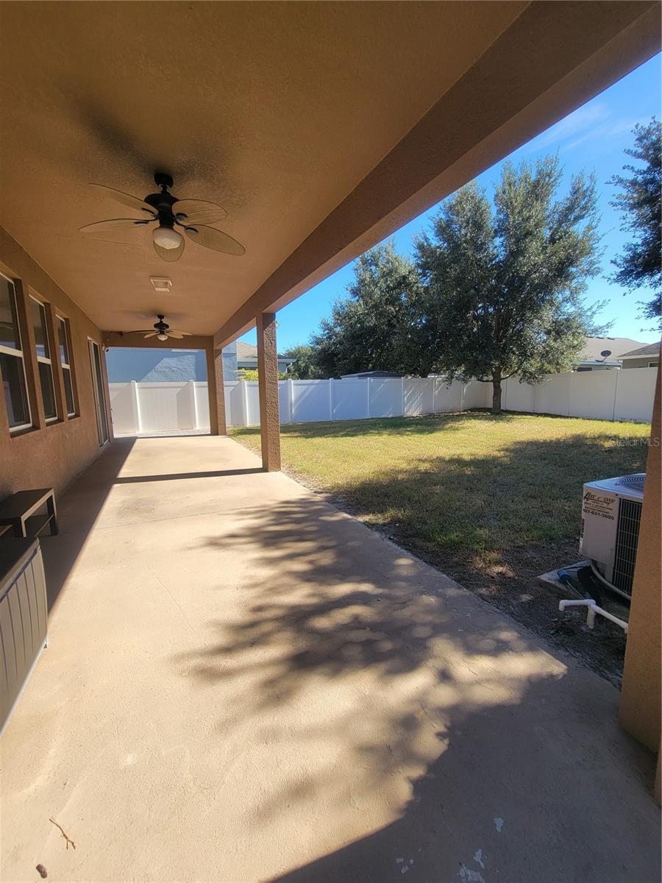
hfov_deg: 89.9
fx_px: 331
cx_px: 331
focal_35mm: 13
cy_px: 442
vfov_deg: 106.2
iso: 50
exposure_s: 1/628
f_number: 2.2
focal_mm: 2.2
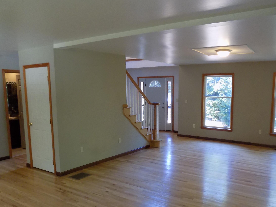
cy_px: 124
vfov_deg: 45.2
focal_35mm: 31
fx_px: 247
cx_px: 160
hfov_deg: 58.1
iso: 220
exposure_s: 1/30
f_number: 3.1
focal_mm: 4
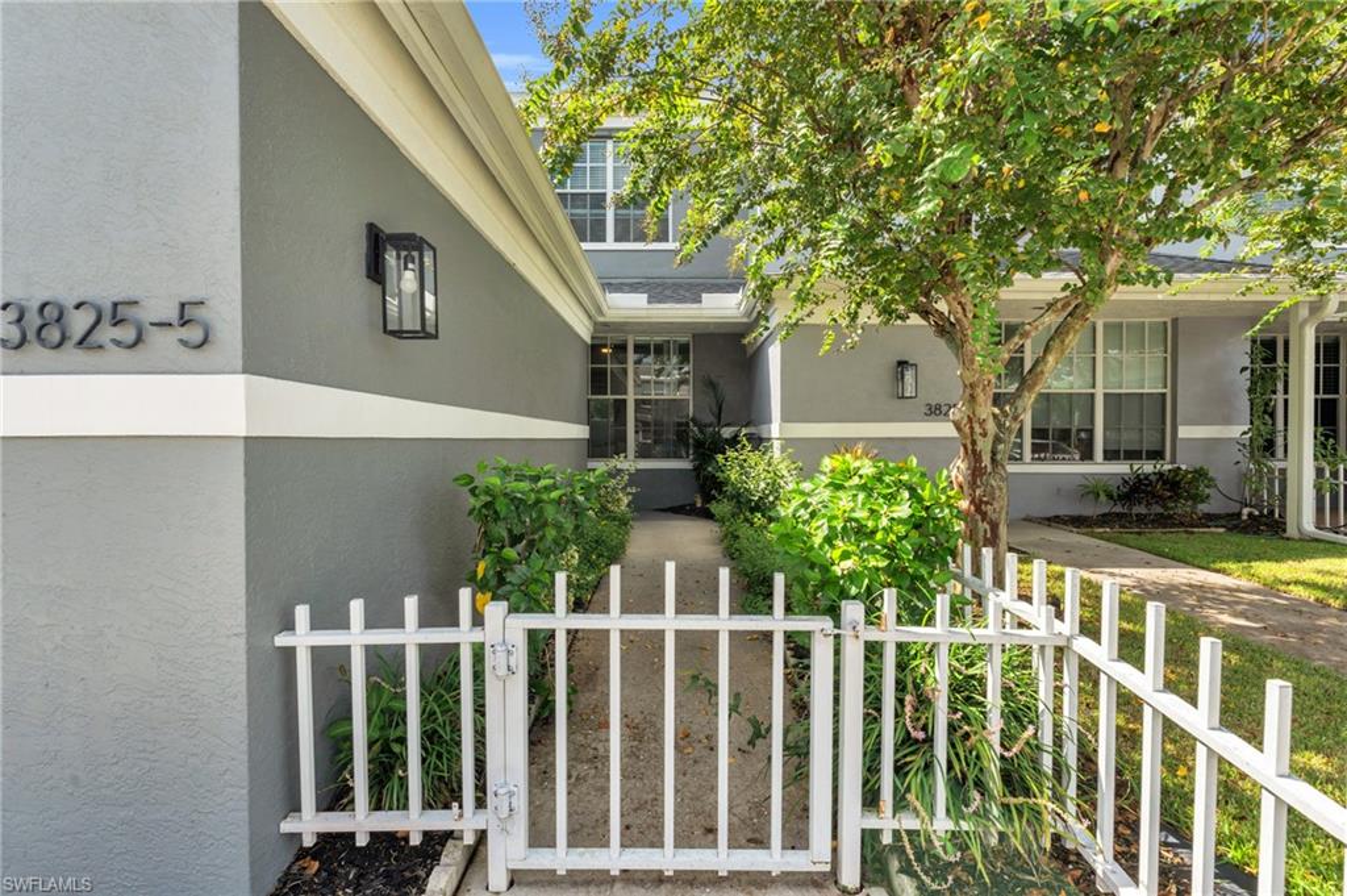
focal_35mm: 17
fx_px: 636
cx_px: 674
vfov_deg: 70.3
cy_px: 448
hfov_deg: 93.3
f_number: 9
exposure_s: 1/160
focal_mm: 17
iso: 200
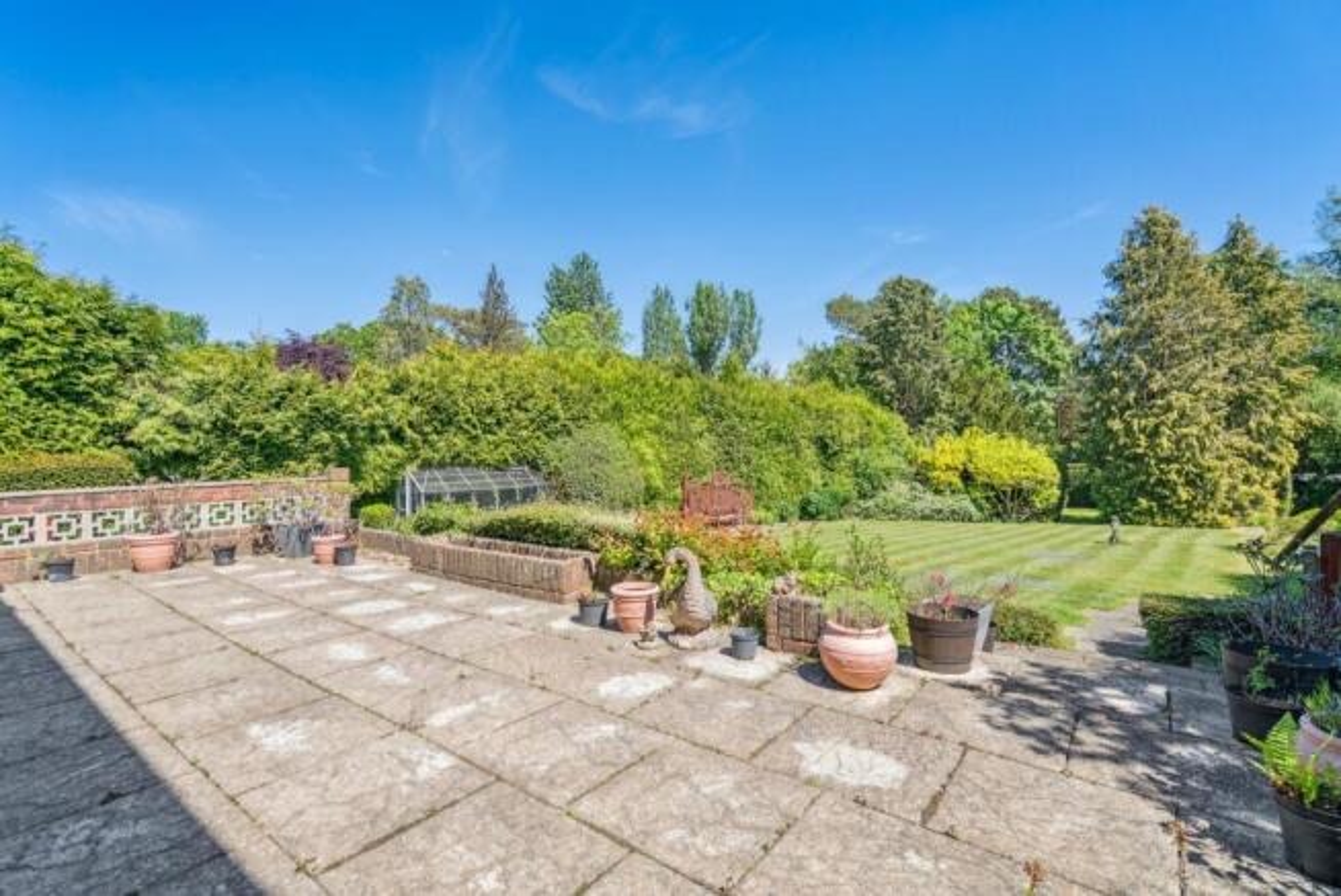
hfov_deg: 96.7
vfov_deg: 73.8
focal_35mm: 16
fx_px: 596
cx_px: 670
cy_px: 448
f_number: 5
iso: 640
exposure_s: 1/1600
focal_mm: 16
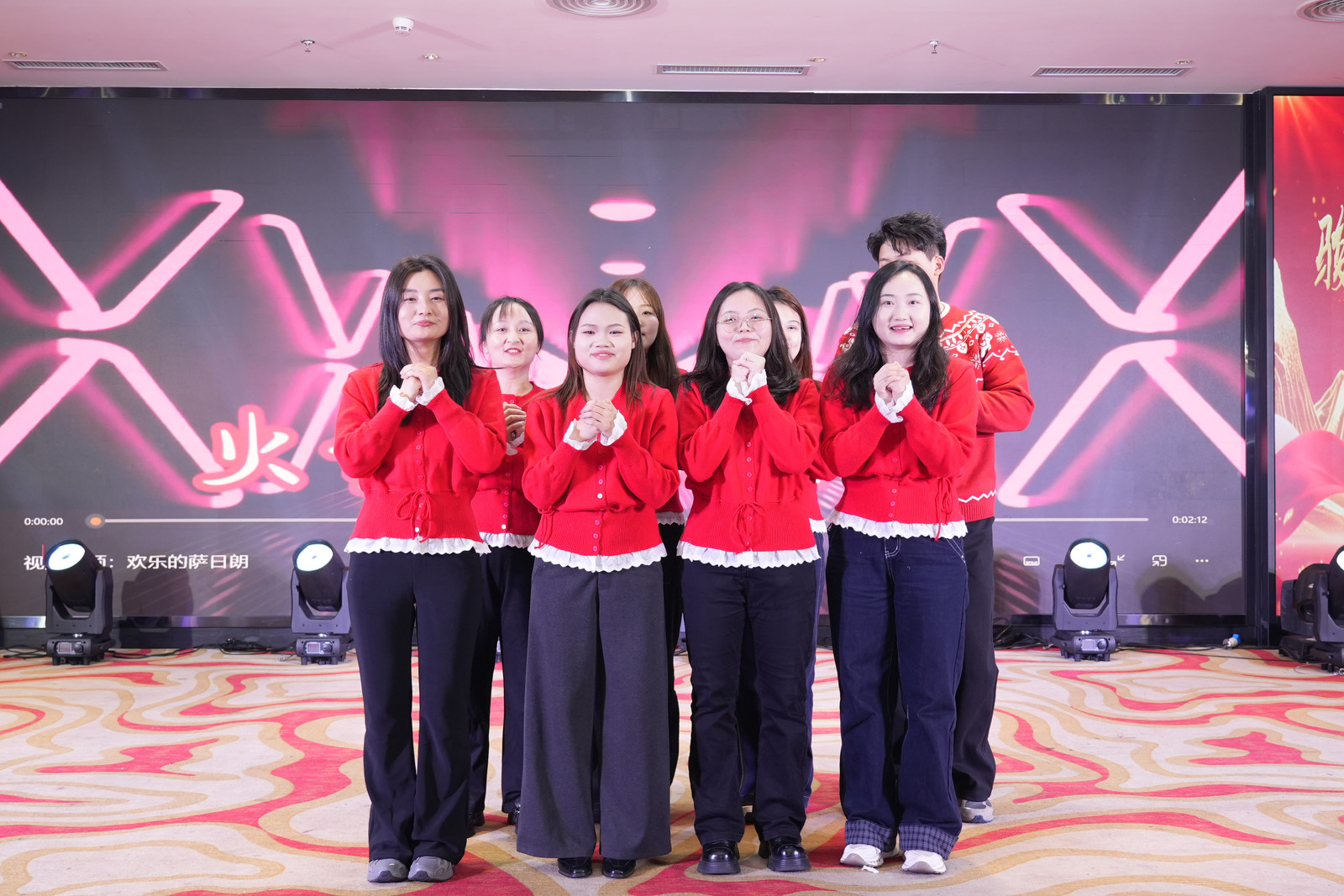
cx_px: 672
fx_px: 1456
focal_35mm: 39
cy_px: 448
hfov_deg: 49.5
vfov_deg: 34.2
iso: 640
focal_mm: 26
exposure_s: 1/160
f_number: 4
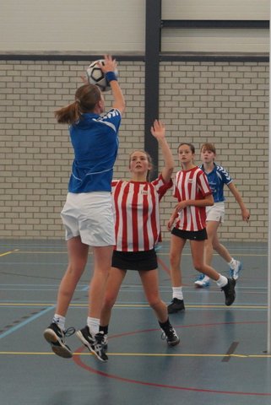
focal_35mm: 45
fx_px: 507
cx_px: 136
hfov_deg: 29.9
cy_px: 202
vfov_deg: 43.6
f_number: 4
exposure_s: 1/160
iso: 800
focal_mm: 30
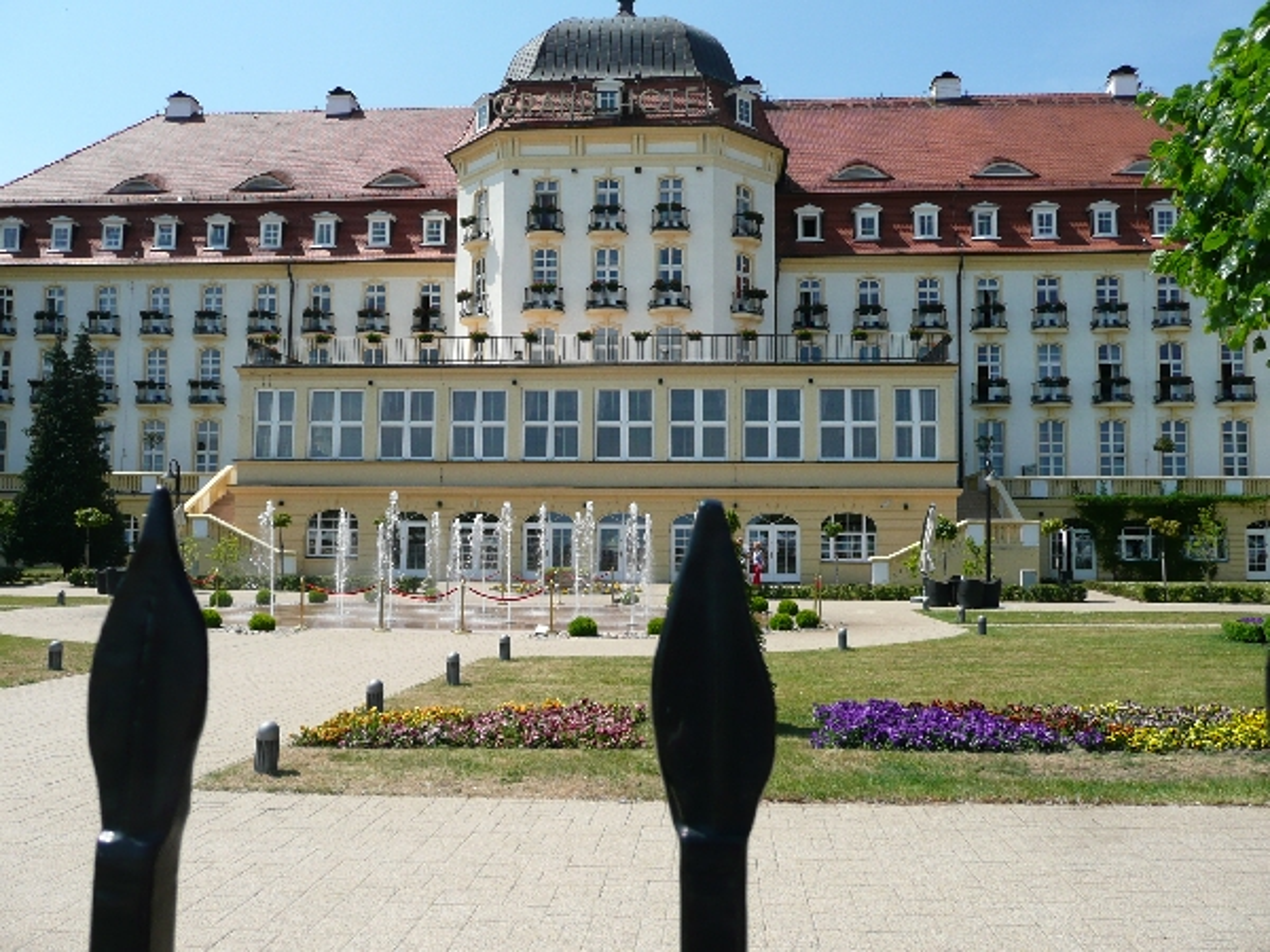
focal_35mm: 30
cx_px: 635
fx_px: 1101
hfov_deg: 60.0
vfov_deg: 46.8
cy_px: 476
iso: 100
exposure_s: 1/200
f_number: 8
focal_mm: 4.9
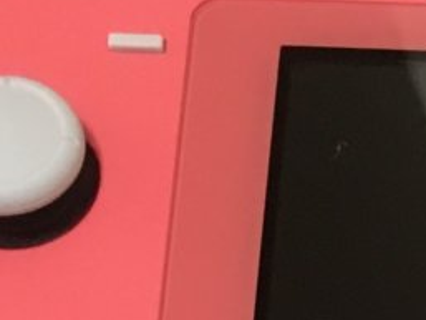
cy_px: 1147
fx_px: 2832
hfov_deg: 7.9
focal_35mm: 230
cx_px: 1054
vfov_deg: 5.8
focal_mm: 4.15
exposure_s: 1/30
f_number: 2.2
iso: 100
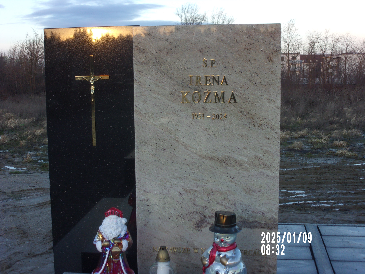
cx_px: 182
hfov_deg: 36.2
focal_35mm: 53
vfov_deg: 27.5
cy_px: 137
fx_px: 559
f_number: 4.9
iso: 80
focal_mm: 9.5
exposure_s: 1/52
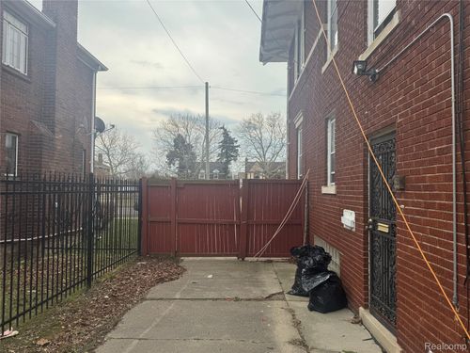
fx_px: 326
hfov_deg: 71.6
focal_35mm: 24
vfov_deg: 56.8
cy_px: 176
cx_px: 235
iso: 80
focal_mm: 6.76
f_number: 1.78
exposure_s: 1/3096
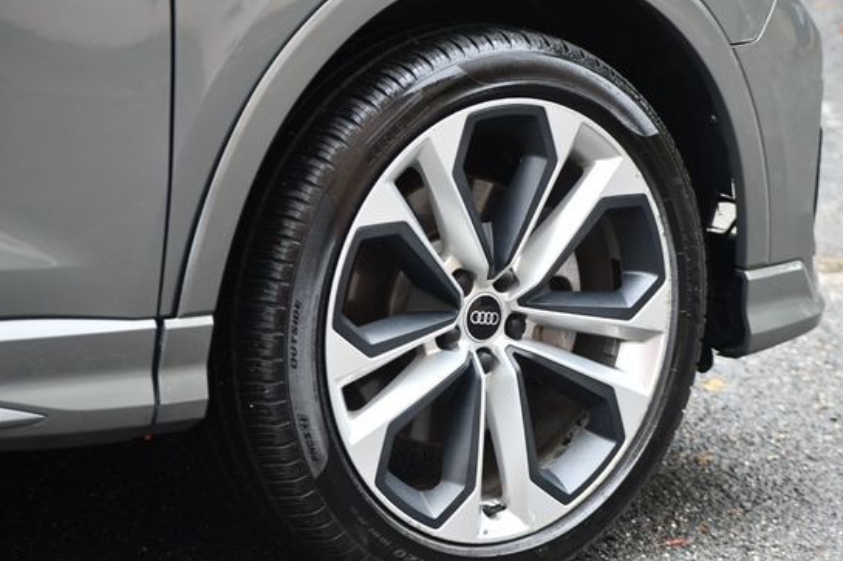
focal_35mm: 162
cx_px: 469
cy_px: 318
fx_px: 3792
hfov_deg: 12.7
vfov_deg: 8.5
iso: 800
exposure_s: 1/160
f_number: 4.8
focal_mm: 92
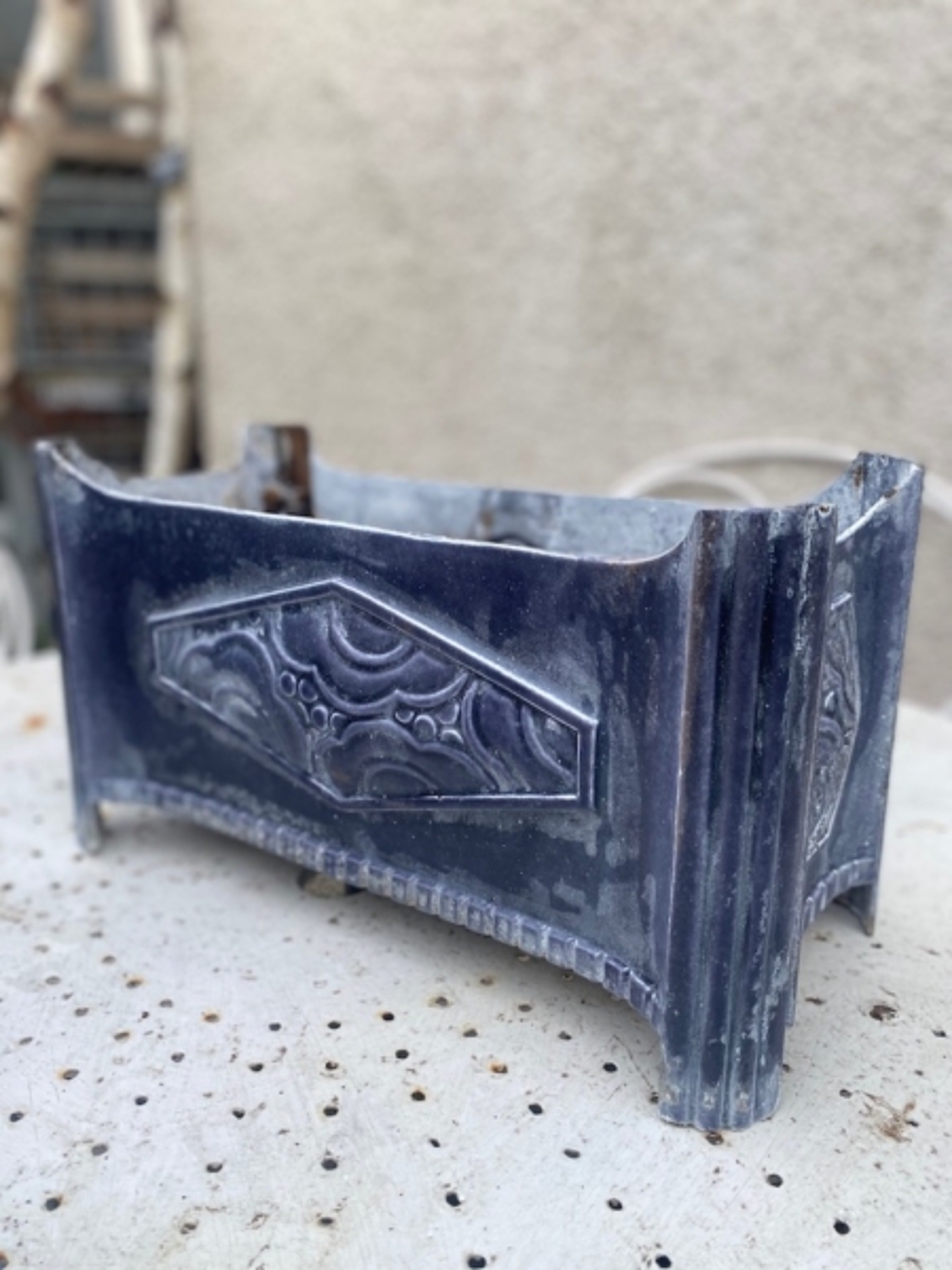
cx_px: 476
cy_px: 635
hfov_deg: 53.1
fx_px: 953
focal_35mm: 26
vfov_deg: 67.3
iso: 32
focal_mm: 4.25
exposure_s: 1/573
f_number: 1.8
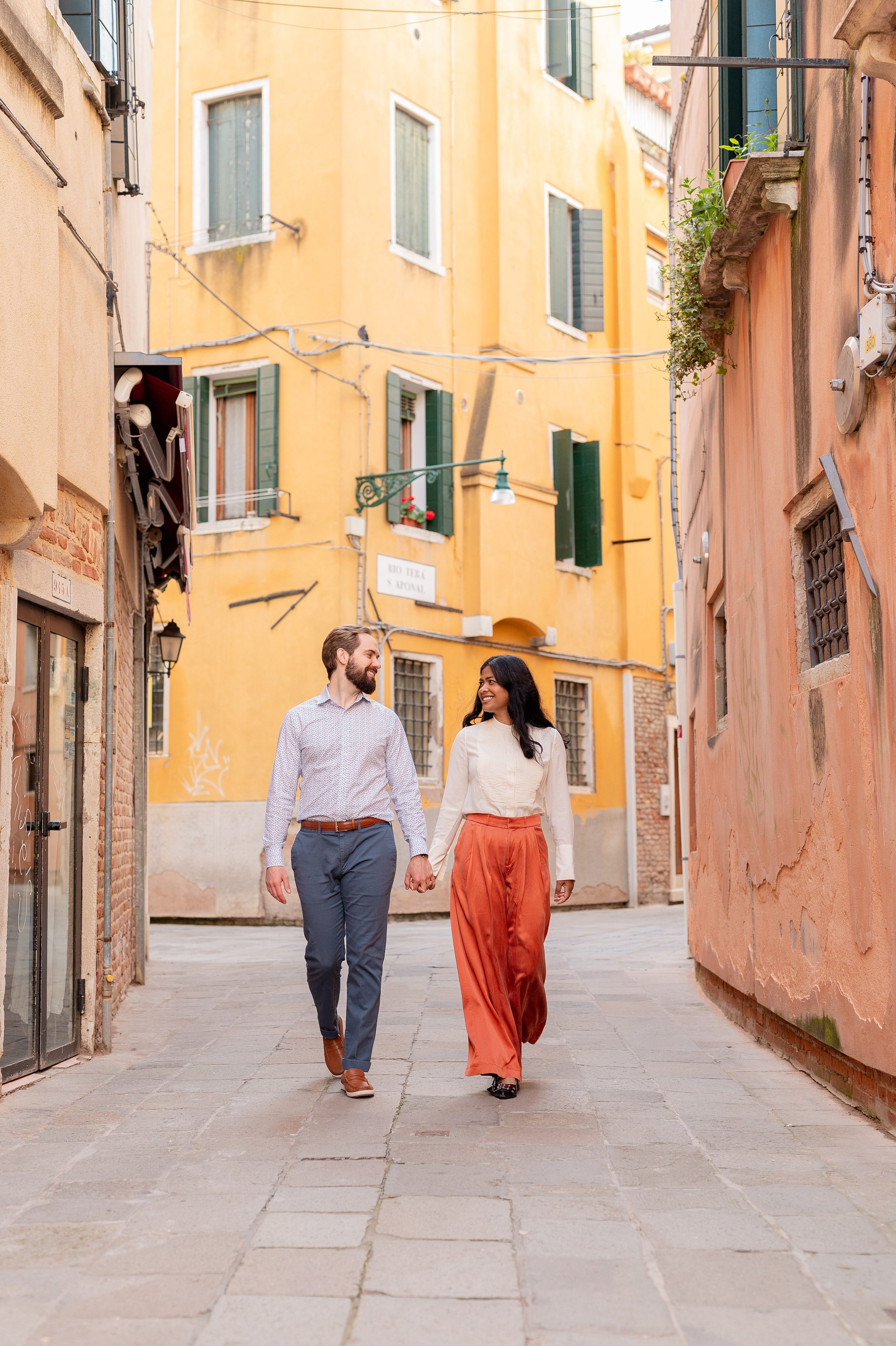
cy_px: 673
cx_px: 448
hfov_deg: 27.0
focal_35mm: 50
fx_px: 1869
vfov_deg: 39.6
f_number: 3.5
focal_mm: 50
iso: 400
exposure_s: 1/250
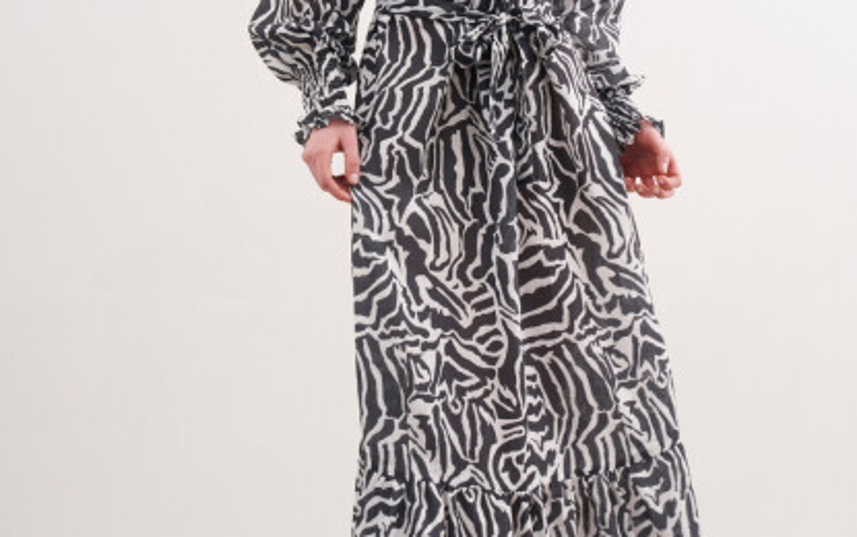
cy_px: 182
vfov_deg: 14.2
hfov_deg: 22.5
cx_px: 506
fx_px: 2150
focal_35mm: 92
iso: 400
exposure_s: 1/160
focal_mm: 50
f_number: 11
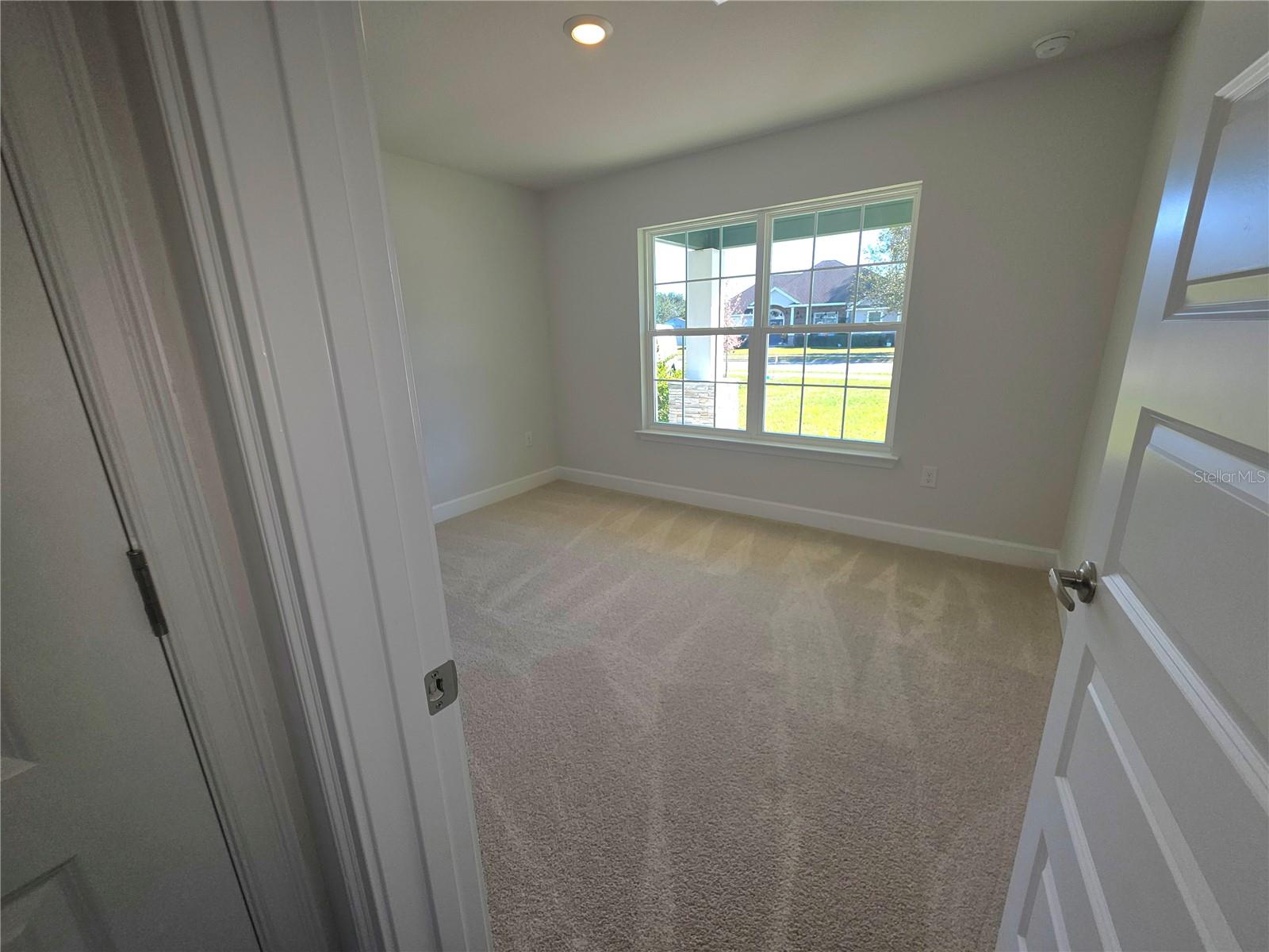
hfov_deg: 106.2
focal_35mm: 13
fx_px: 477
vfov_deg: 89.9
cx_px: 634
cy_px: 476
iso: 20
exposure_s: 1/120
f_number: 1.9
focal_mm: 2.2
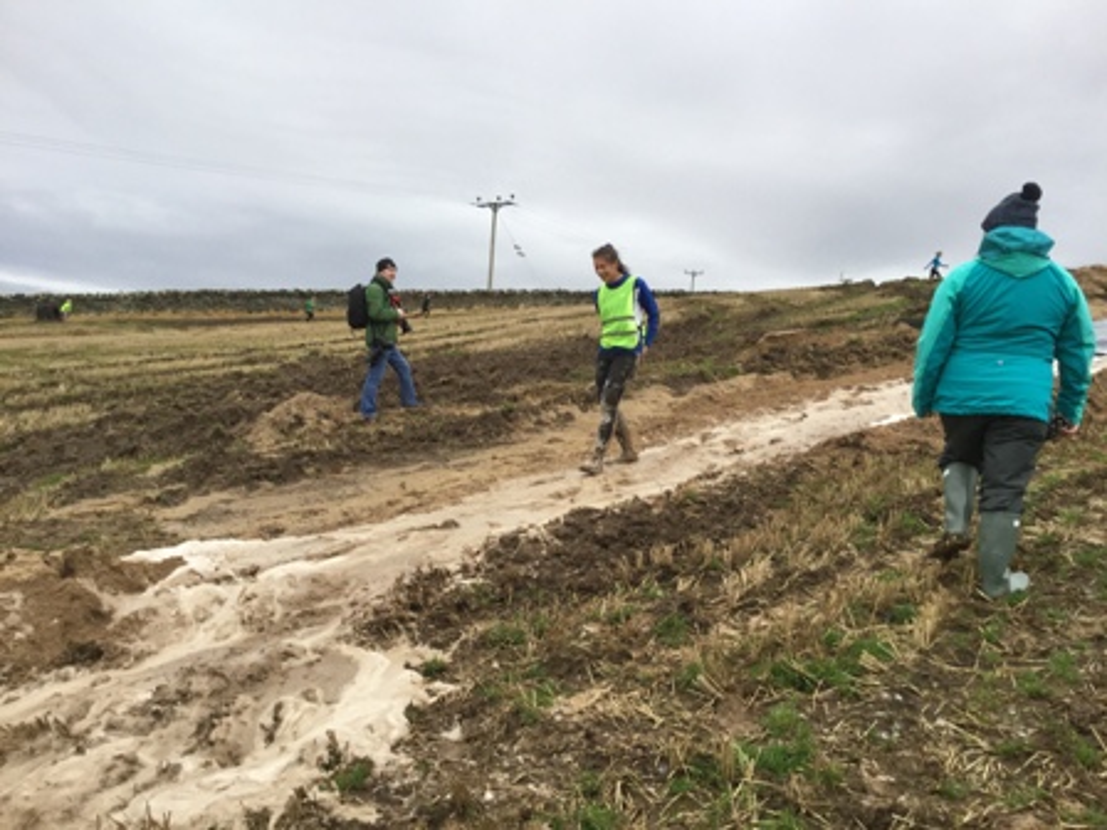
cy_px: 415
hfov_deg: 58.4
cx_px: 554
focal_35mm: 31
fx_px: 991
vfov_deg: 45.4
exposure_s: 1/100
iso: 50
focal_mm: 3.3
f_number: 2.4
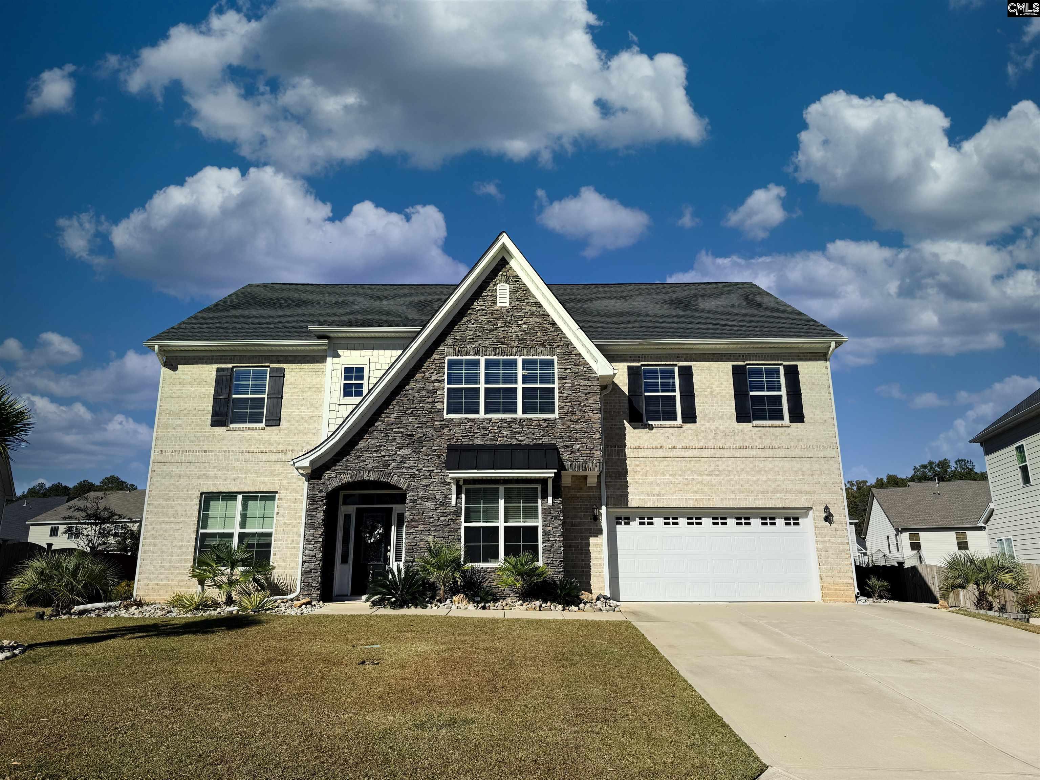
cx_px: 520
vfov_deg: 56.8
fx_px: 721
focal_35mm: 24
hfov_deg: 71.6
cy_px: 390
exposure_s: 1/8130
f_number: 1.78
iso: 80
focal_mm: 6.76
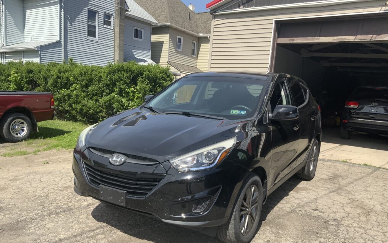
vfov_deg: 40.5
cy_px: 144
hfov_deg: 61.2
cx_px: 195
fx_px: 328
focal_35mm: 31
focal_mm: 3
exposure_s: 1/1377
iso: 16
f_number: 1.8
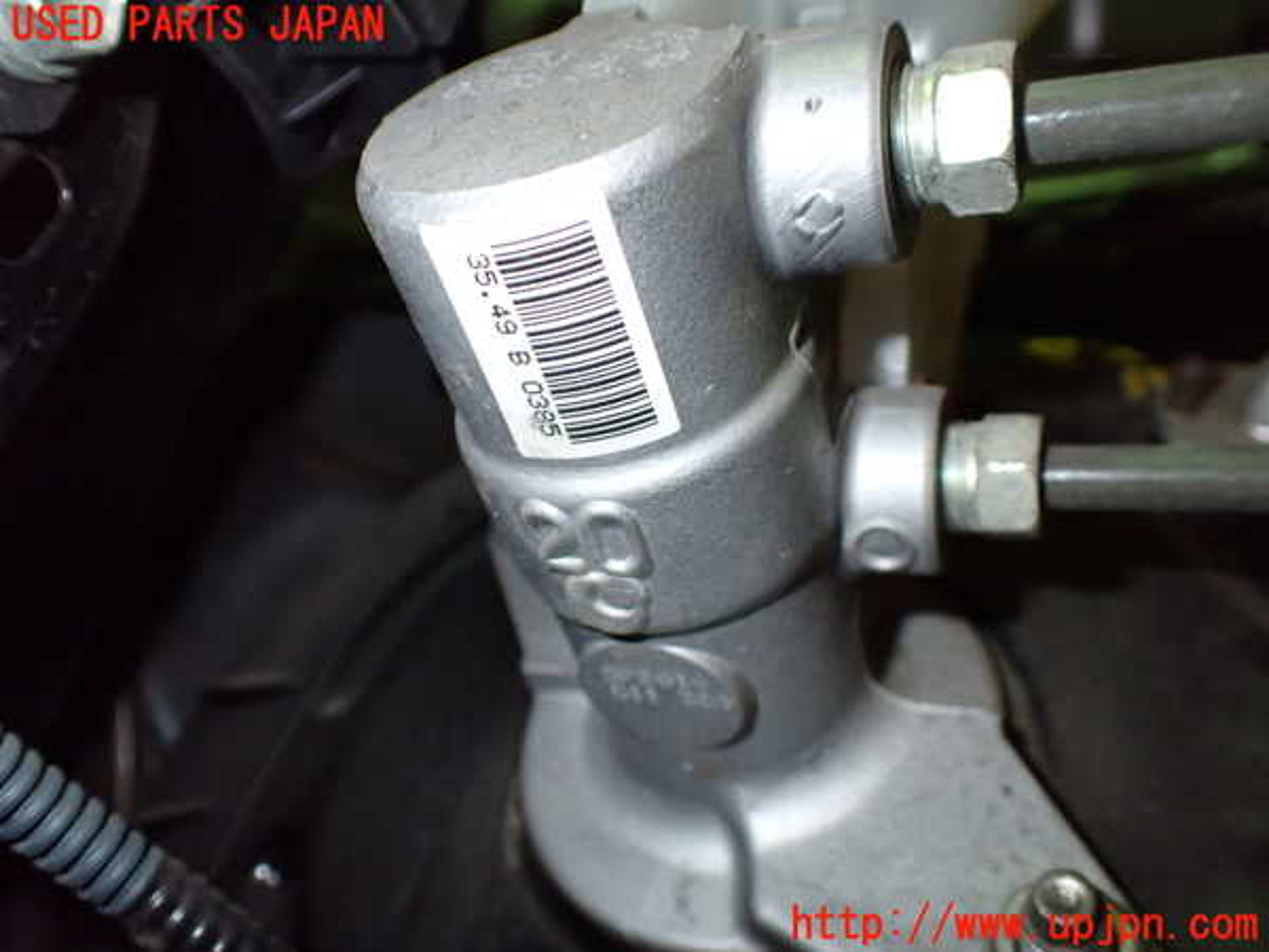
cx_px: 634
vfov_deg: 46.8
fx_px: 1100
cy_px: 476
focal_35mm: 30
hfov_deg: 60.0
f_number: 6.3
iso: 800
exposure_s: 1/30
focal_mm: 5.4
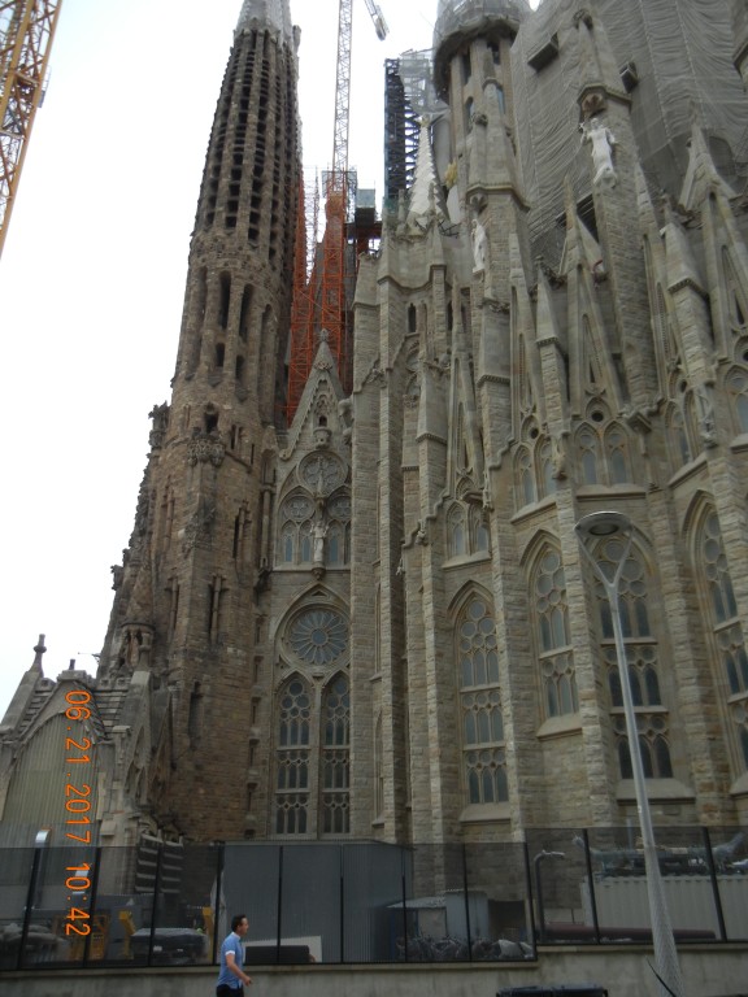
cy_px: 498
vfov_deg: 60.0
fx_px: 864
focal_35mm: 30
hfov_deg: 46.8
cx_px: 374
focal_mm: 5.4
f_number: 3.5
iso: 160
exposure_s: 1/610
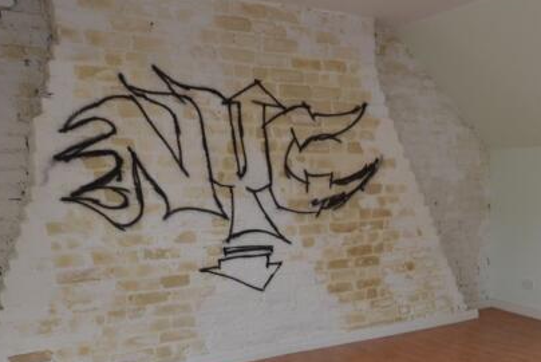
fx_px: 571
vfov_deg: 32.9
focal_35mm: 38
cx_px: 458
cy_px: 340
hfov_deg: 47.0
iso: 400
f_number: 5.6
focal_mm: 10
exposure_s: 1/125
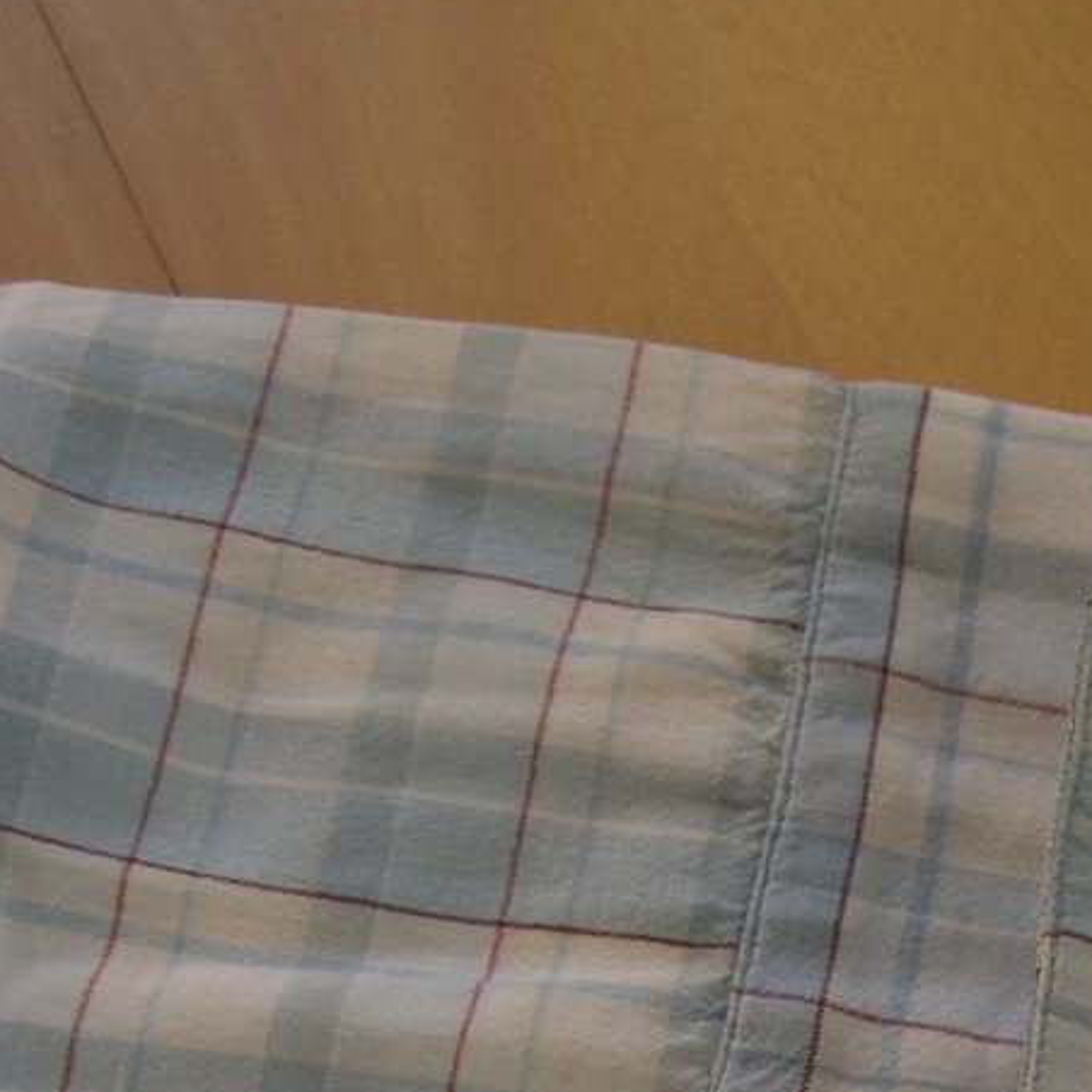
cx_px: 869
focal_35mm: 99
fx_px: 3533
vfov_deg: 17.0
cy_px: 1177
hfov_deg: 17.4
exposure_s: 1/60
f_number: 2.8
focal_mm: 7.9
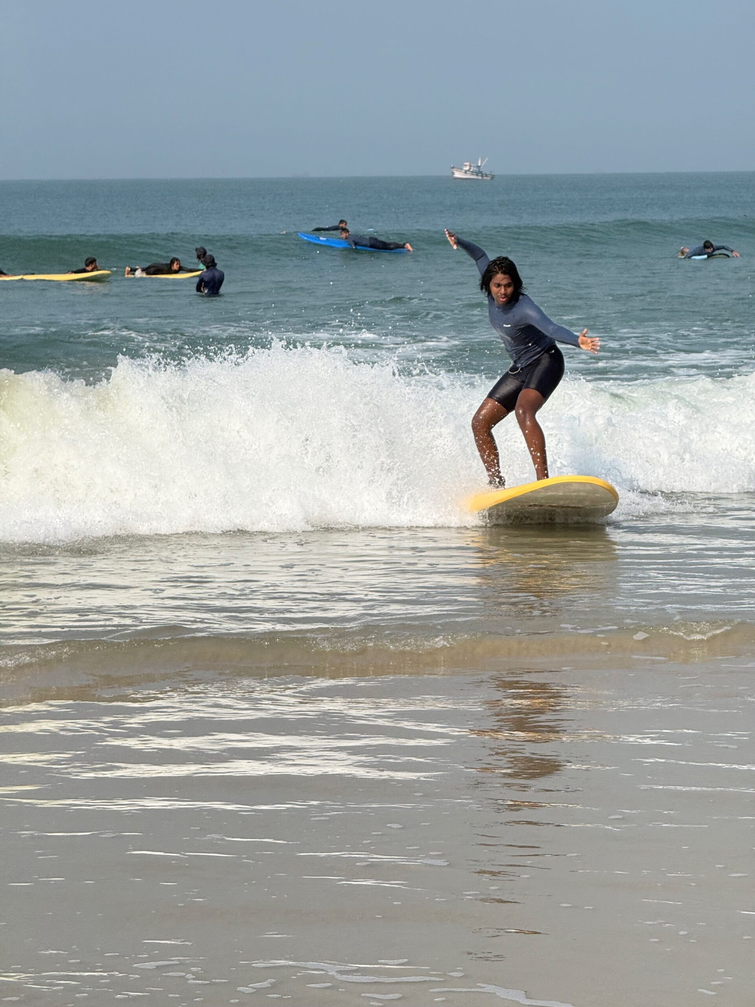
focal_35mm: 120
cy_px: 504
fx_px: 3490
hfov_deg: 12.3
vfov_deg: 16.4
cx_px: 378
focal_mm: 15.66
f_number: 2.8
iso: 50
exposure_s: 1/2525
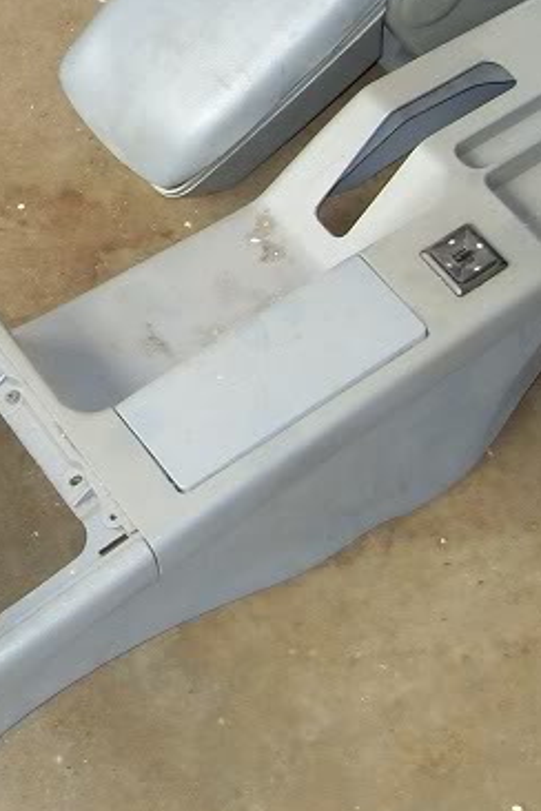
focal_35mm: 84
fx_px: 1893
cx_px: -49
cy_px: 224
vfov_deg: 24.0
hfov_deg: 15.8
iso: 100
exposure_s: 1/45
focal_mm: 6.3
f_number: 2.8
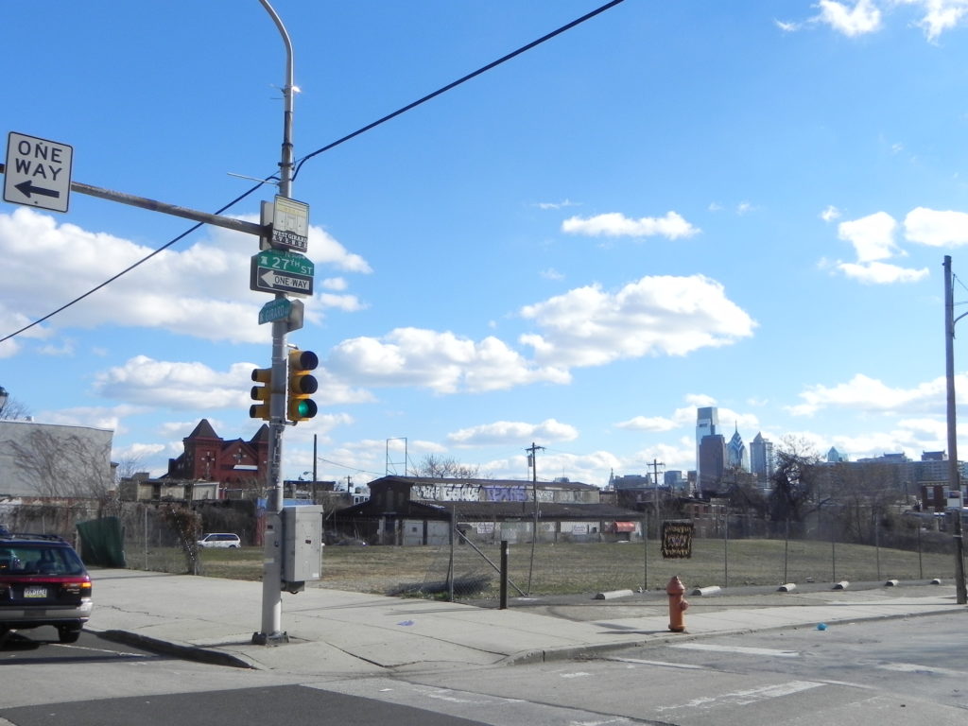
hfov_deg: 55.4
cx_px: 484
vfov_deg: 42.9
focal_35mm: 33
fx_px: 923
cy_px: 363
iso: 160
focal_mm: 5.9
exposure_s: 1/400
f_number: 7.1
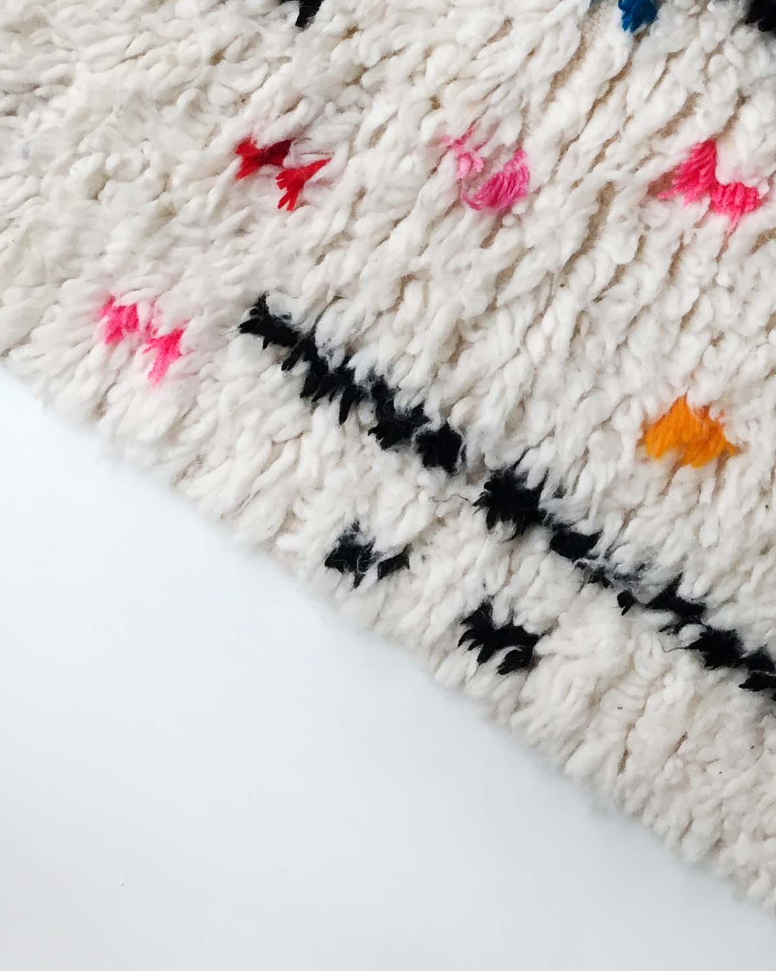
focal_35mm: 63
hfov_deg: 23.1
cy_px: 29
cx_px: 797
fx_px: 1809
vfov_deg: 28.4
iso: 32
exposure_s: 1/33
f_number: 2.2
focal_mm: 4.15
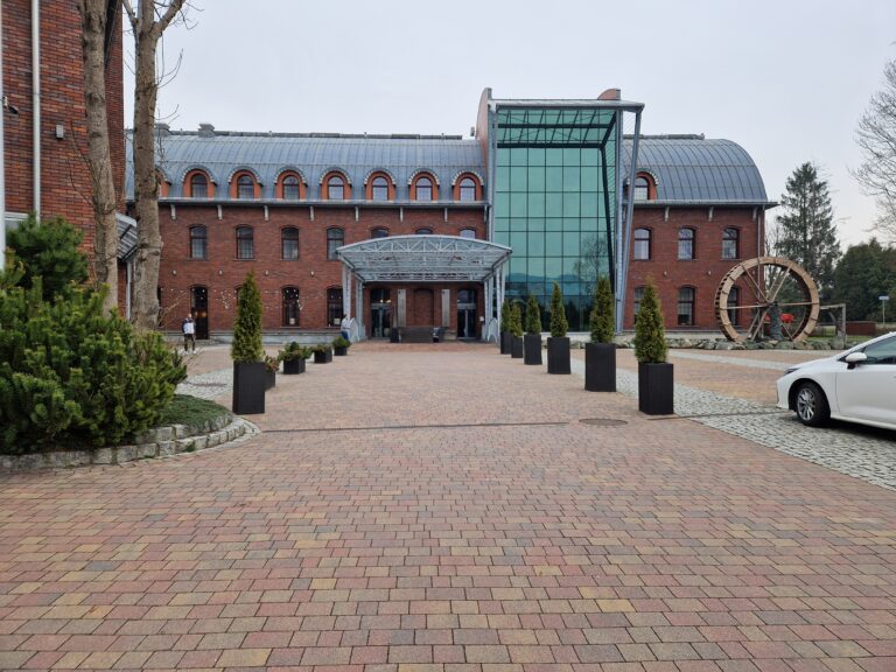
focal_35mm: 23
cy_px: 336
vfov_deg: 58.9
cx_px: 448
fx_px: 595
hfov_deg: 73.9
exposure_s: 1/458
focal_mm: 5.4
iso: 50
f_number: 1.8
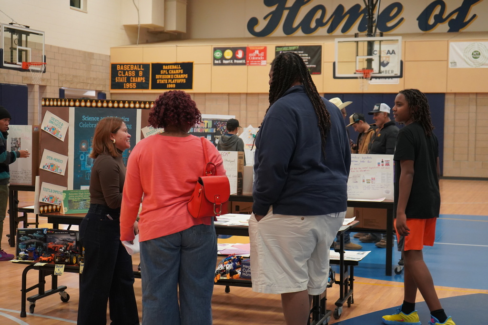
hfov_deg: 35.0
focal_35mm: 57
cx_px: 244
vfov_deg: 23.8
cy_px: 162
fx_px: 773
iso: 5000
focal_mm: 57
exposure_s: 1/160
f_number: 5
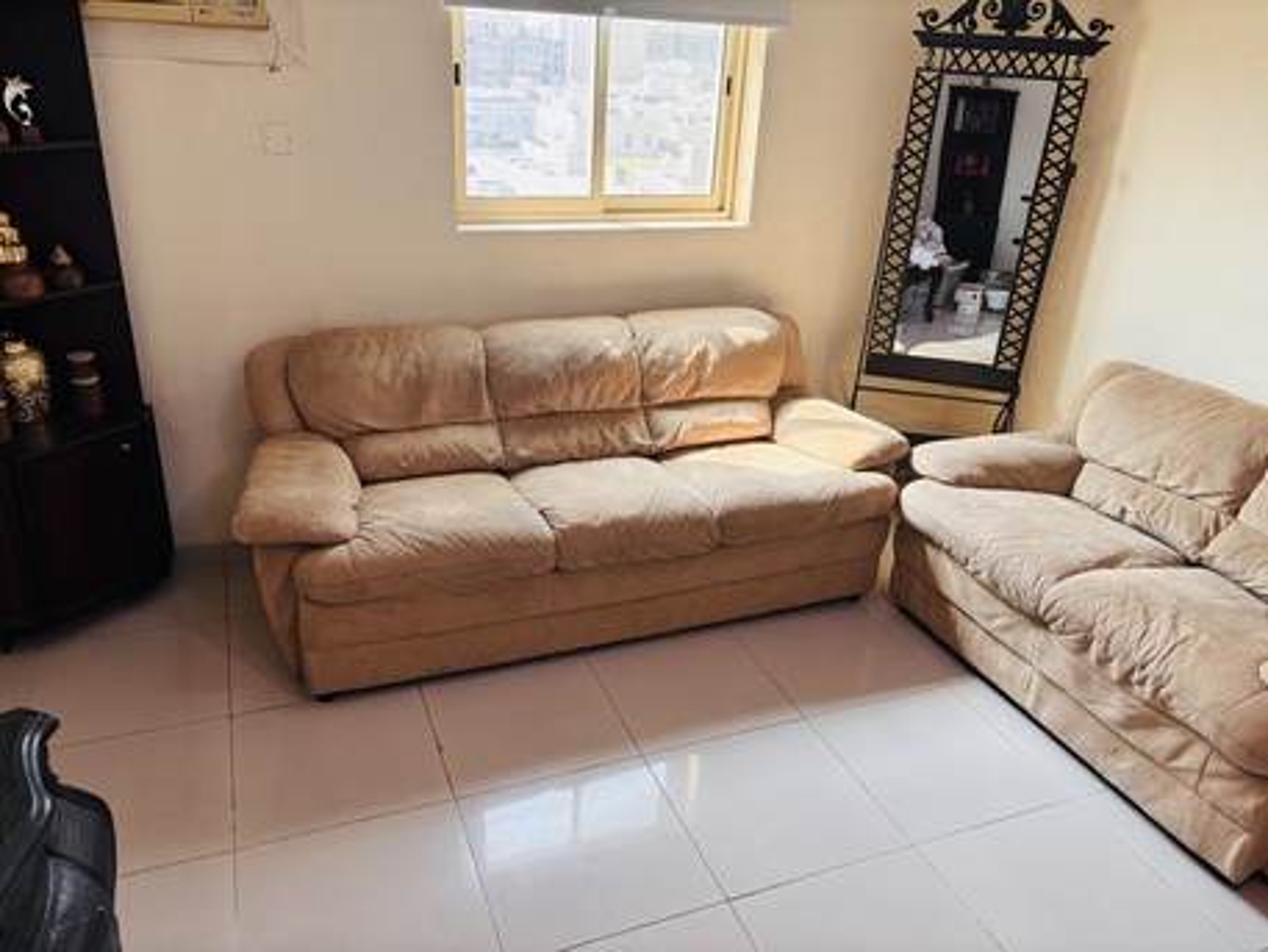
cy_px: 476
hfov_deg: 67.3
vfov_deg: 53.1
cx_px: 634
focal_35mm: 26
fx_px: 953
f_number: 1.6
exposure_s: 1/120
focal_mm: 5.96
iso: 100
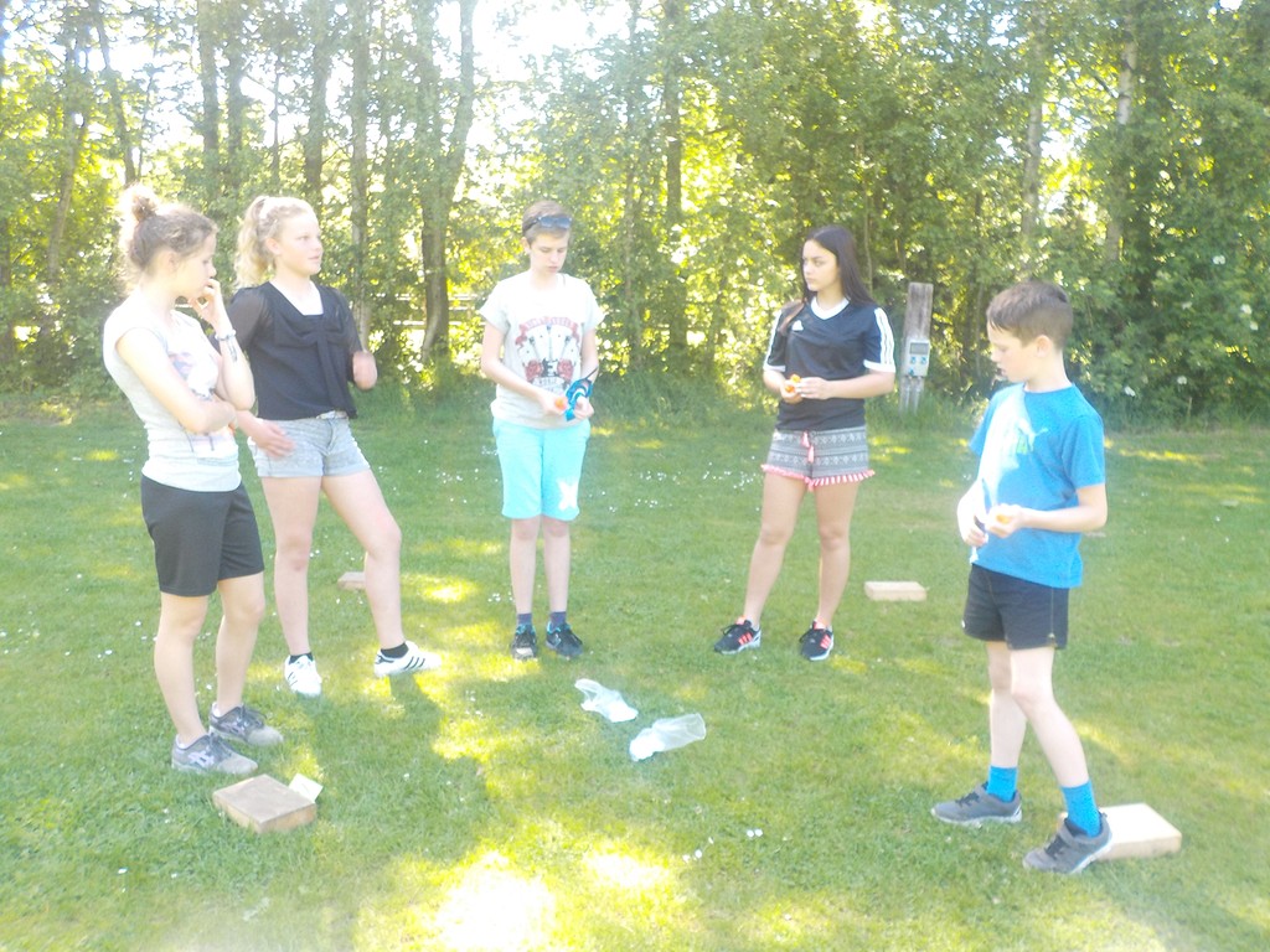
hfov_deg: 60.0
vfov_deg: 46.8
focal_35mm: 30
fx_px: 1101
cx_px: 635
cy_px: 476
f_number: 3.3
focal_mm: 4.1
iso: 125
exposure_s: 1/50
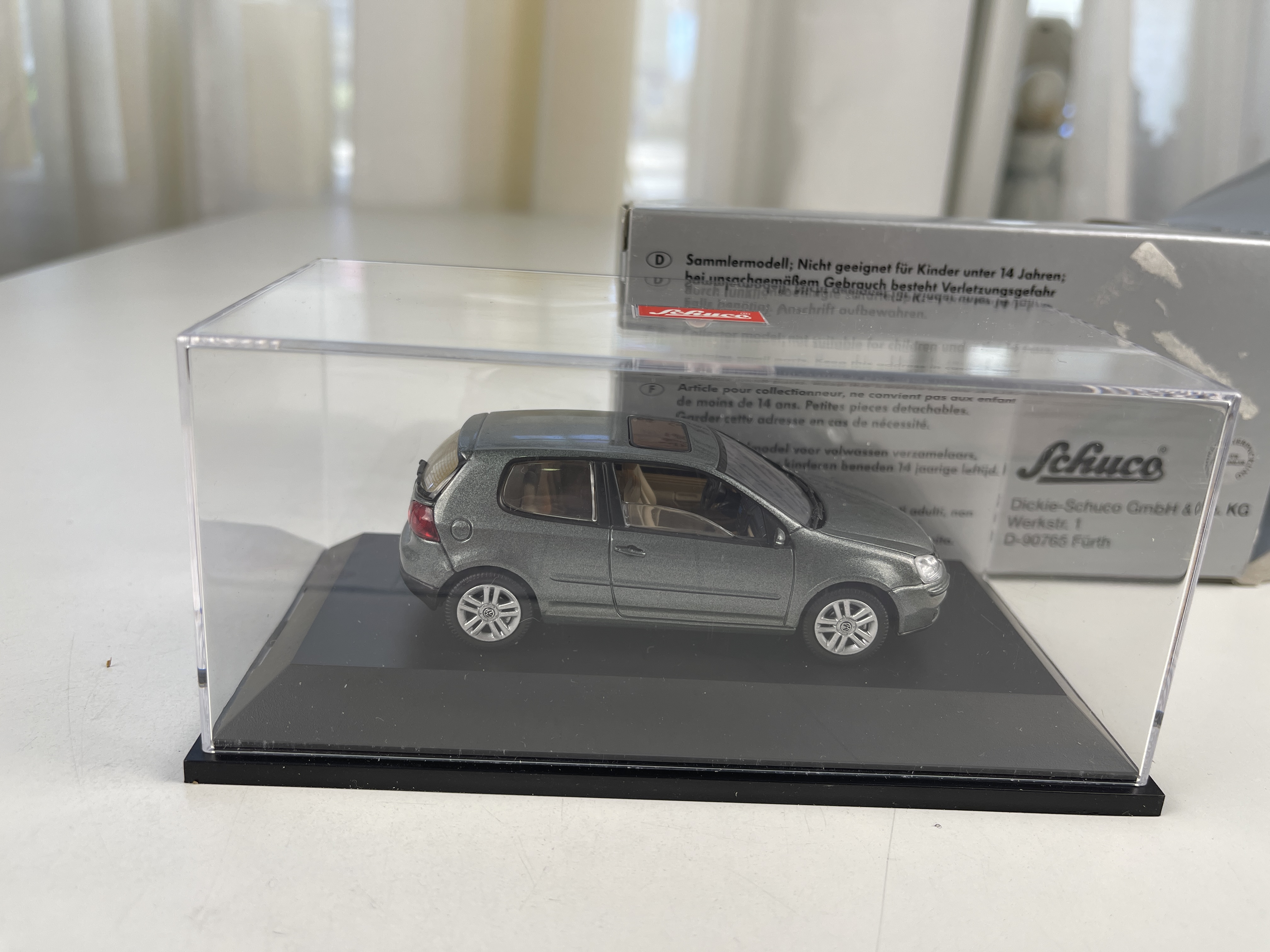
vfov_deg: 54.9
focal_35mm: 25
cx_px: 635
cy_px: 476
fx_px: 917
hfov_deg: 69.4
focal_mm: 5.1
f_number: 1.6
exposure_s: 1/160
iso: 32
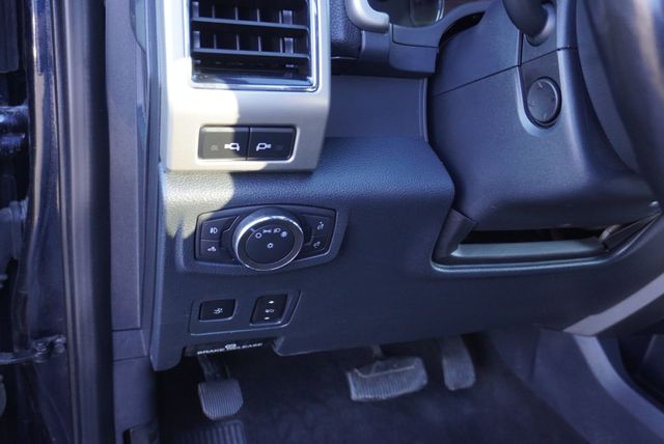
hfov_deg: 59.4
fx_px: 582
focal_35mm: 32
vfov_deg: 41.8
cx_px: 332
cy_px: 222
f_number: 4
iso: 1600
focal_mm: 21
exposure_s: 1/160
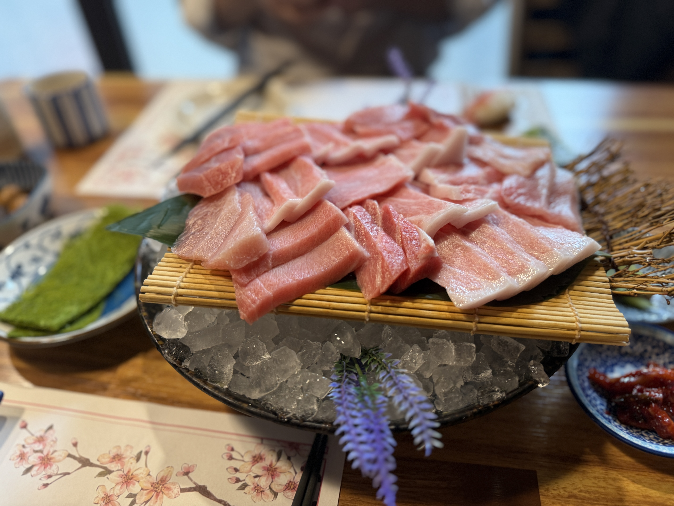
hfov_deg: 71.6
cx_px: 337
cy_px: 253
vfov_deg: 56.8
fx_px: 467
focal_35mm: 24
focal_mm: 6.76
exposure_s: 1/60
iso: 160
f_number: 1.78
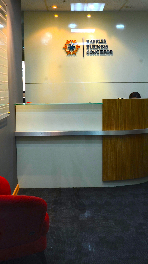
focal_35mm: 52
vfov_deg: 40.0
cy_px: 131
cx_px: 82
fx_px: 362
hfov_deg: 23.1
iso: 100
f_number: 14
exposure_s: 1
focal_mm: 21
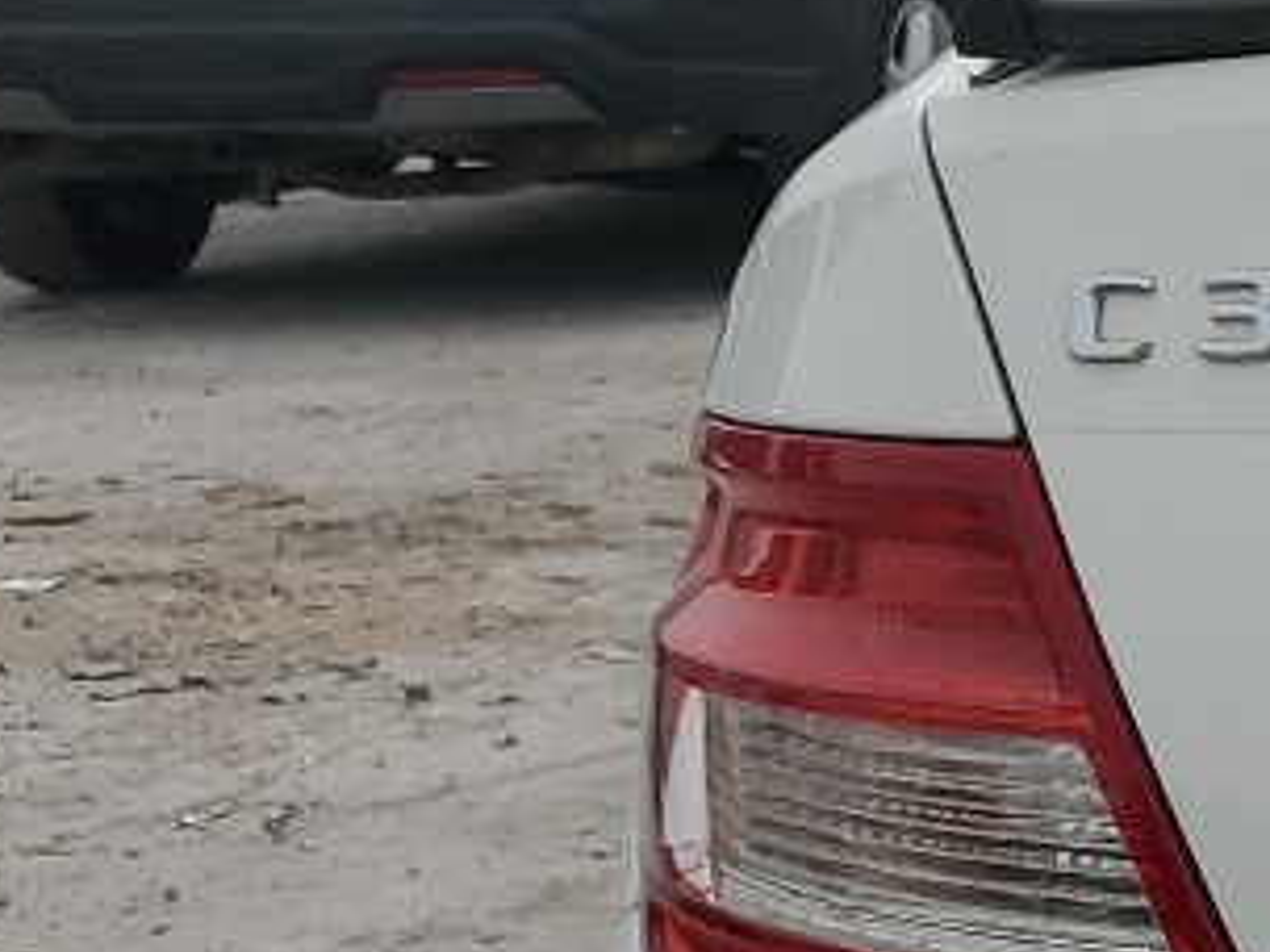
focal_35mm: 137
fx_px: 5026
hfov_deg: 11.6
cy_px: 969
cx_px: 3146
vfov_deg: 10.7
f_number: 1.5
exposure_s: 1/5000
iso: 50
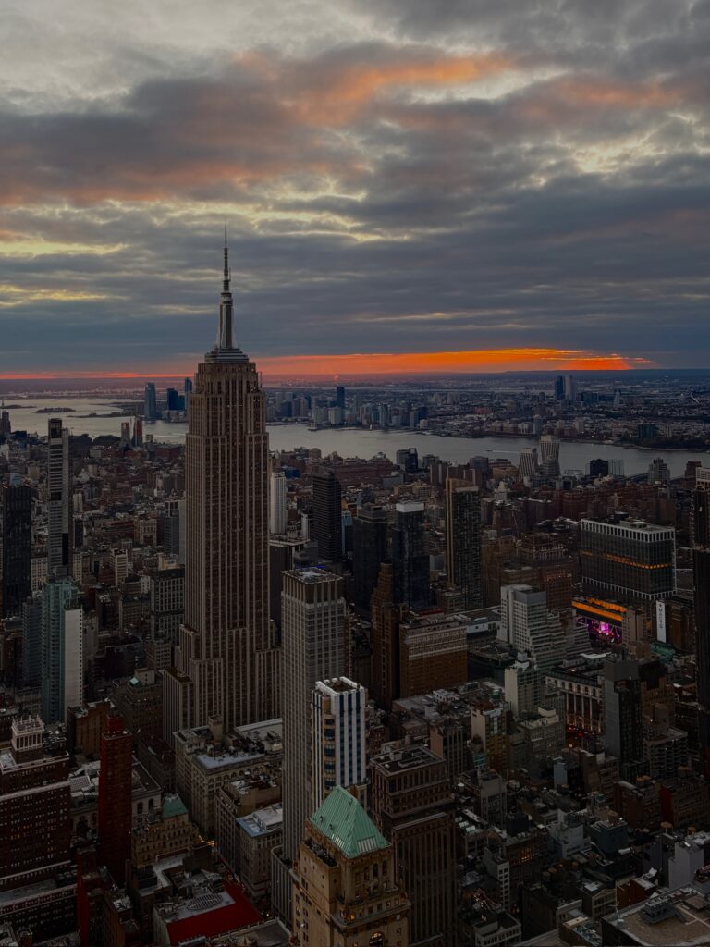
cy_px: 474
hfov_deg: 53.1
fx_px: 711
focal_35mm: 26
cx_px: 355
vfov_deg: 67.3
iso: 125
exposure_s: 1/235
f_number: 1.6
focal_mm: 5.96
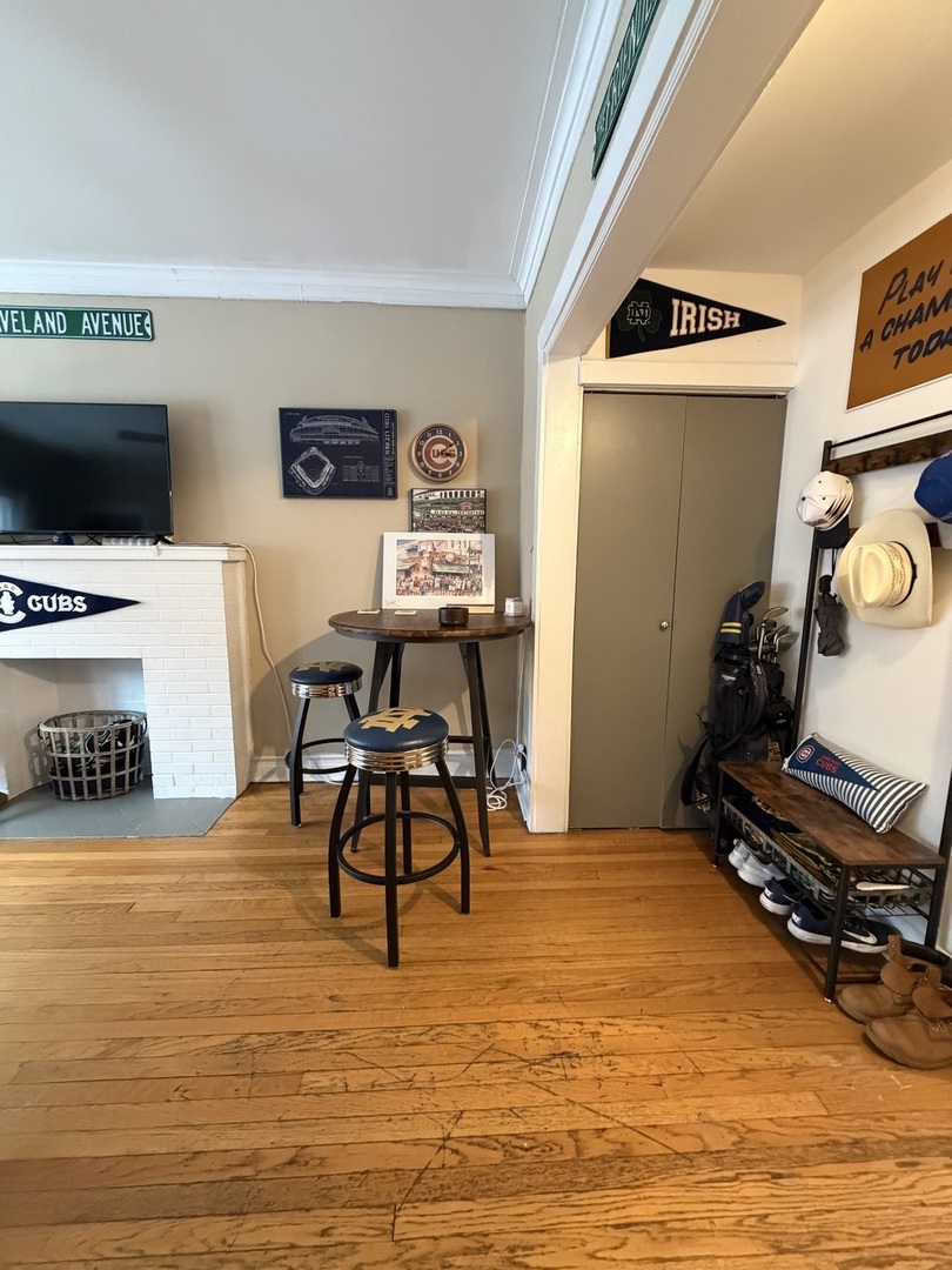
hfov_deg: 85.7
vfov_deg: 102.1
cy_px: 635
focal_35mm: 14
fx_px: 513
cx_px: 476
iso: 800
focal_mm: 2.22
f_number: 2.2
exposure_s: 1/60
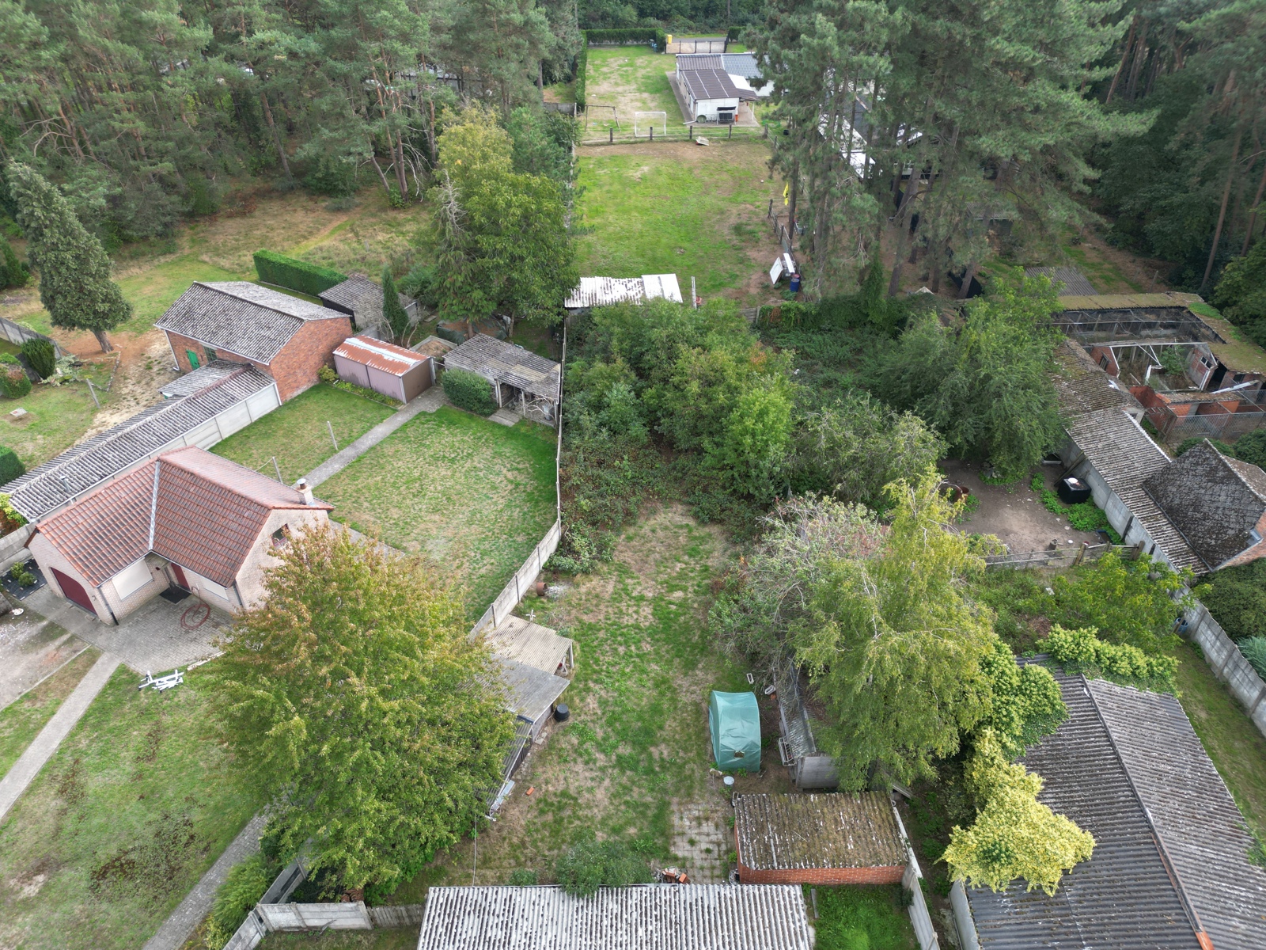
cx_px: 633
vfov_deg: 56.8
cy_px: 475
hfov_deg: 71.6
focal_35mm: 24
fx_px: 878
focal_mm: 6.72
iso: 100
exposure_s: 1/200
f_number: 1.7
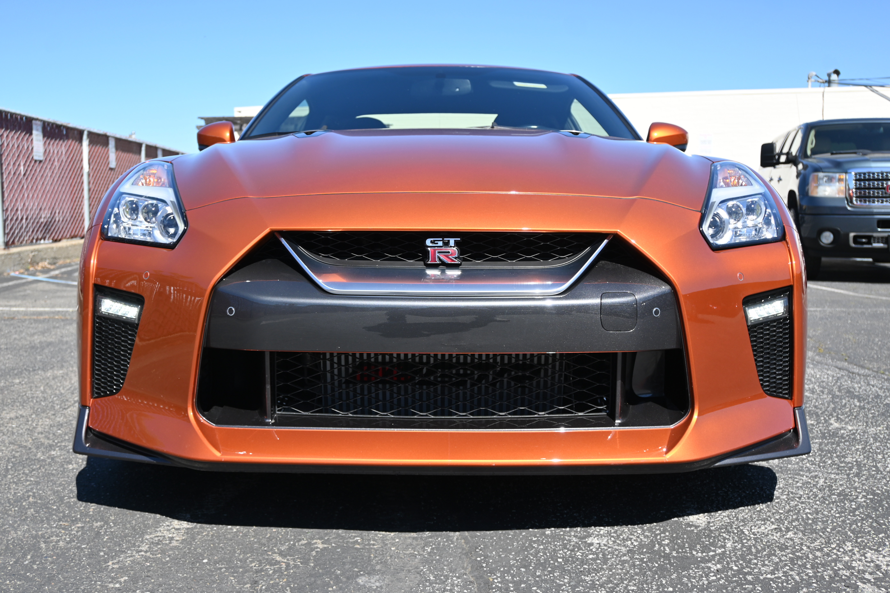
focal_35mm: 38
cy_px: 296
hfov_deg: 51.3
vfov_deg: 35.5
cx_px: 445
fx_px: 927
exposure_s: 1/640
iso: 100
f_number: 4.2
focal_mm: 25
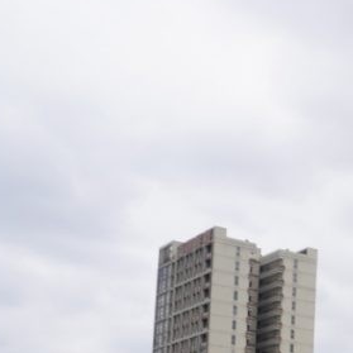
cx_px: 616
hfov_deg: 18.5
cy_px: 416
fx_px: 865
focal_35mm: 75
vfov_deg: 21.5
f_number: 10
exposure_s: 1/160
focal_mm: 16
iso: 100
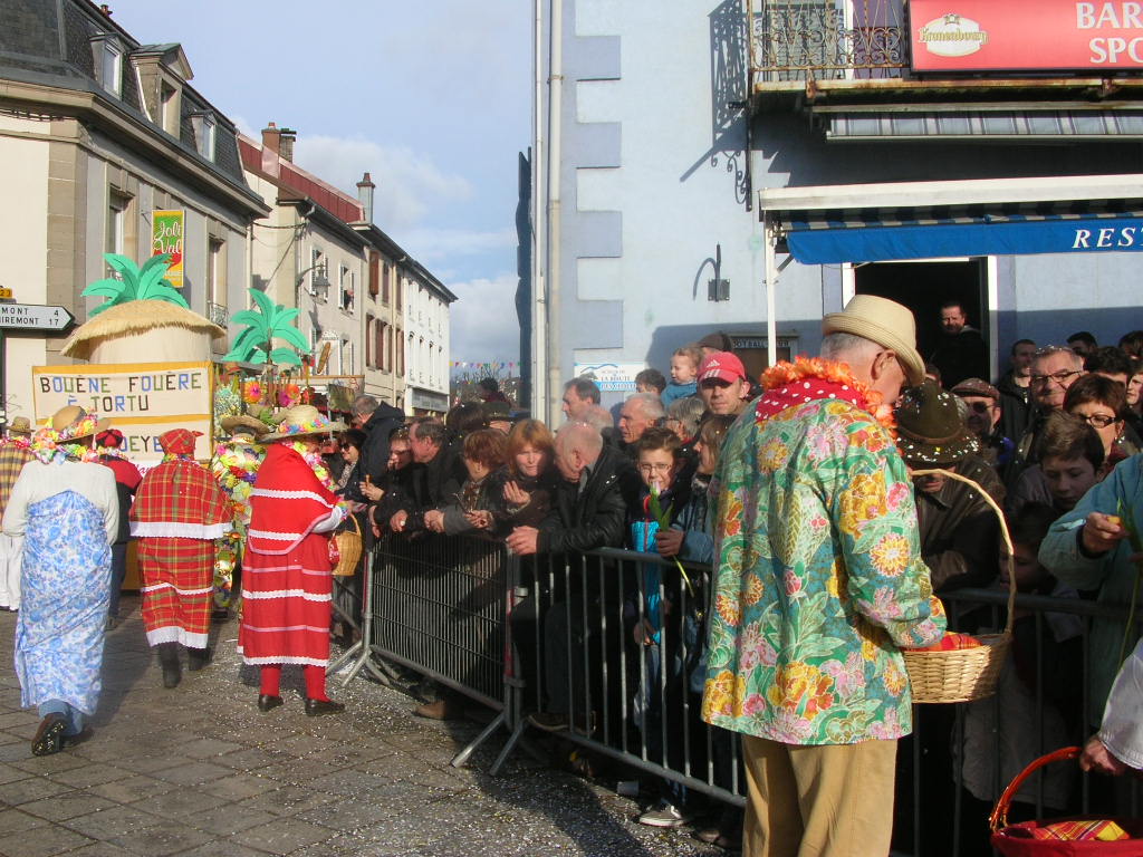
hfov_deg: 52.6
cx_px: 572
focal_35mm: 35
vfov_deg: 40.7
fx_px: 1156
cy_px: 428
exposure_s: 1/312
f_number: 5.6
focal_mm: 5.8
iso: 50
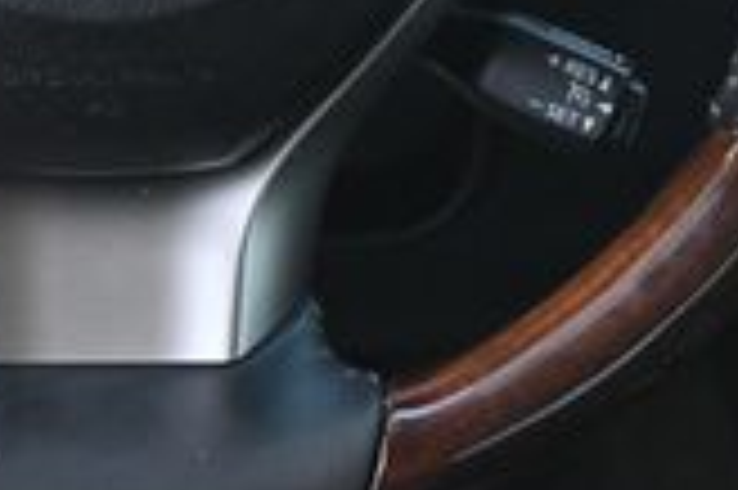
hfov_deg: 12.7
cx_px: 76
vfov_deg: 8.3
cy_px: -292
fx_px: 3297
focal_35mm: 161
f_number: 4.5
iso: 500
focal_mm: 27.5
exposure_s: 1/125
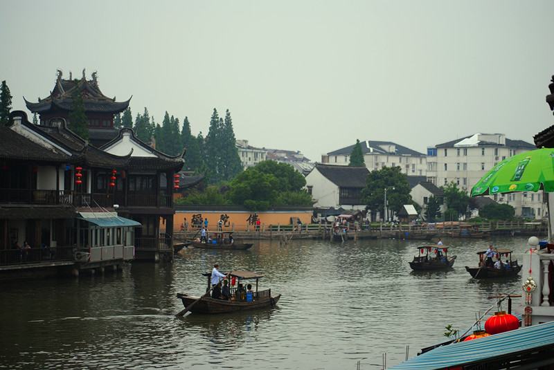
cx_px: 277
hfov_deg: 24.6
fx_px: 1271
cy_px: 185
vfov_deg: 16.6
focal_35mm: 82
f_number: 4
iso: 100
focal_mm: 55
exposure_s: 1/500
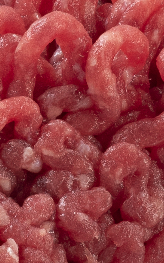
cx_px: -22
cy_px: -27
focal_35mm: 486
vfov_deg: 4.3
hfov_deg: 2.7
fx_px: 3474
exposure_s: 1/60
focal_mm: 60
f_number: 32
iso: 100
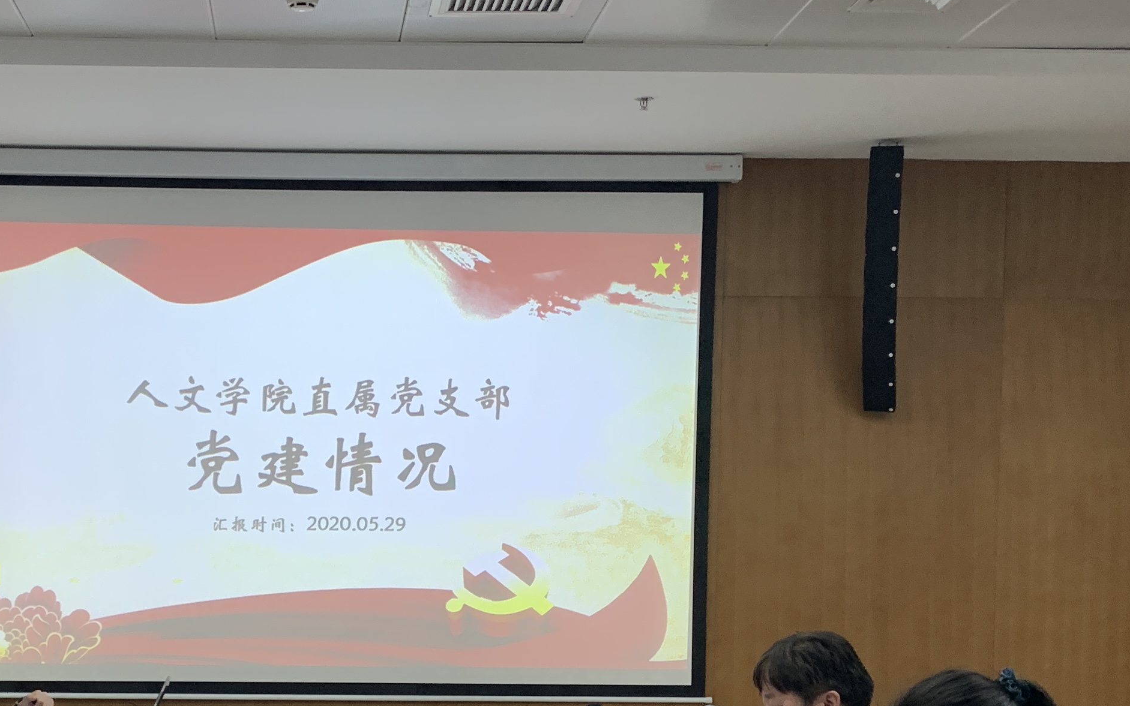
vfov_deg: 21.5
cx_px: 311
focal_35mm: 59
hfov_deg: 34.0
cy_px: 625
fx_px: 1817
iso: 160
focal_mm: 4.25
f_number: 1.8
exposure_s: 1/60
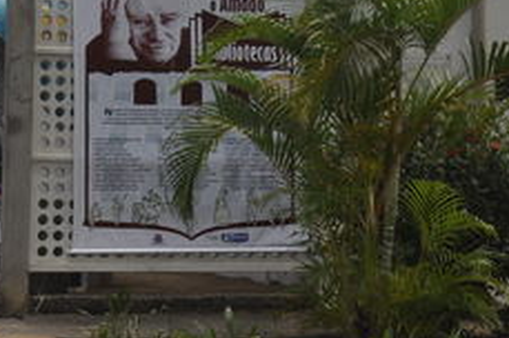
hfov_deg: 17.8
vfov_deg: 11.8
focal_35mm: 115
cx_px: 211
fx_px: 1624
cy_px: -2
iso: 200
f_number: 10
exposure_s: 1/200
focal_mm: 24
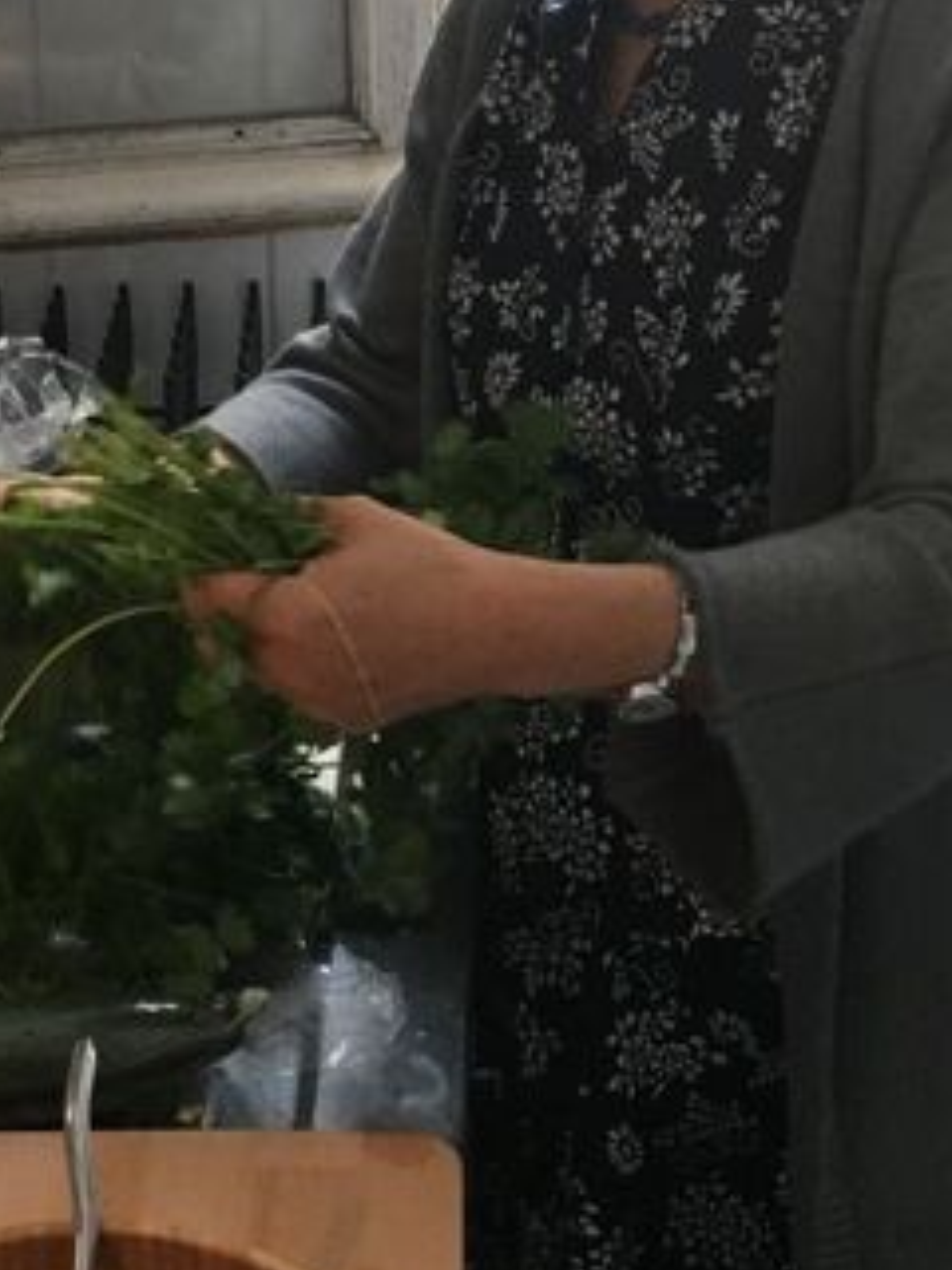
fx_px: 2127
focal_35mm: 58
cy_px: 496
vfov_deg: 33.1
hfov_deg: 24.9
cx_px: 230
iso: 64
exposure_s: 1/33
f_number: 2.2
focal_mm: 4.15
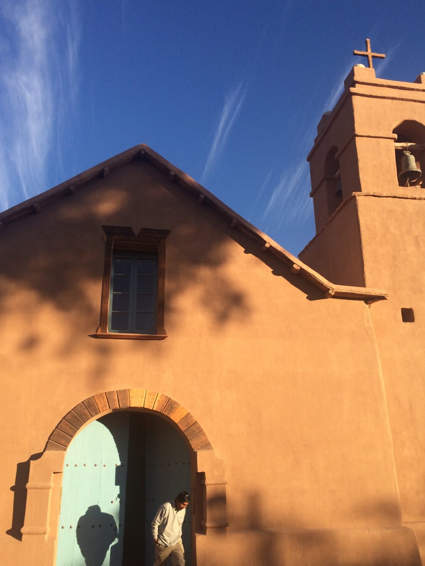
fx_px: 524
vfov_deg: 56.8
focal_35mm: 32
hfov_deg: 44.2
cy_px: 301
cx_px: 205
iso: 32
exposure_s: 1/977
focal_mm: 4.15
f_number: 2.2
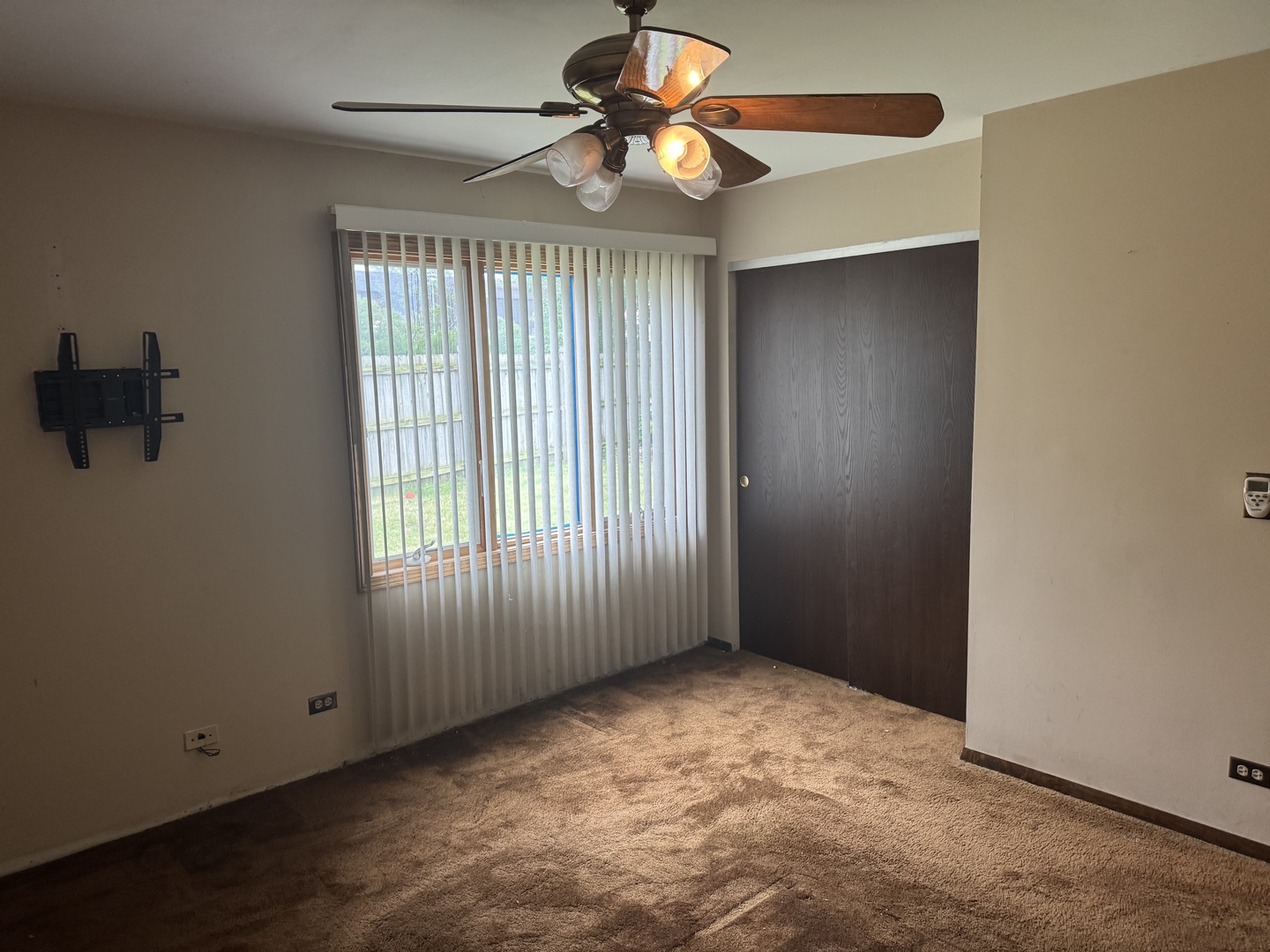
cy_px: 476
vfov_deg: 56.8
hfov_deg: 71.6
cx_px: 635
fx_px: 881
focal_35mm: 24
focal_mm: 6.76
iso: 200
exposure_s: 1/120
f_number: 1.78
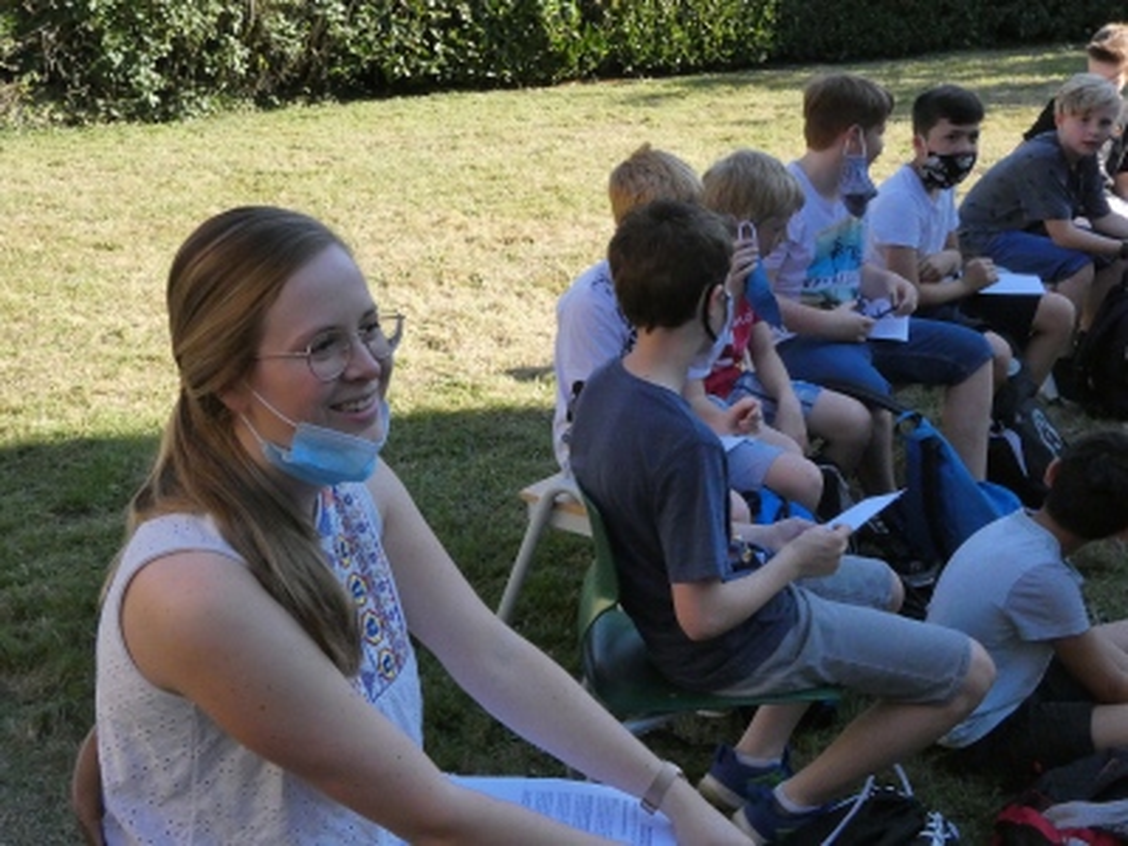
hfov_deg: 41.2
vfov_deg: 31.5
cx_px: 564
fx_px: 1499
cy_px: 423
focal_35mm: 46
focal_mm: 8.2
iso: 800
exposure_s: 1/640
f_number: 7.1
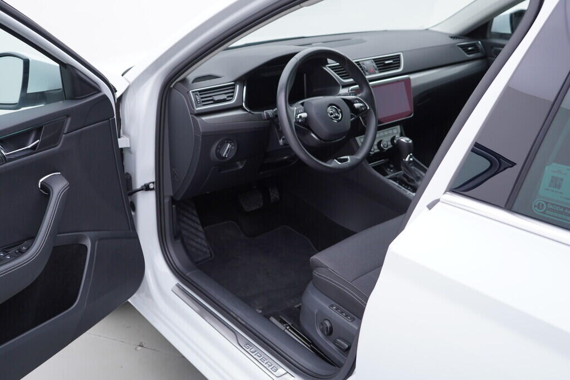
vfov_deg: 36.9
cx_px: 285
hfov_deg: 53.1
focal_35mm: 36
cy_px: 190
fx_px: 570
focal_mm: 24
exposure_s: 1/50
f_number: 3.2
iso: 125
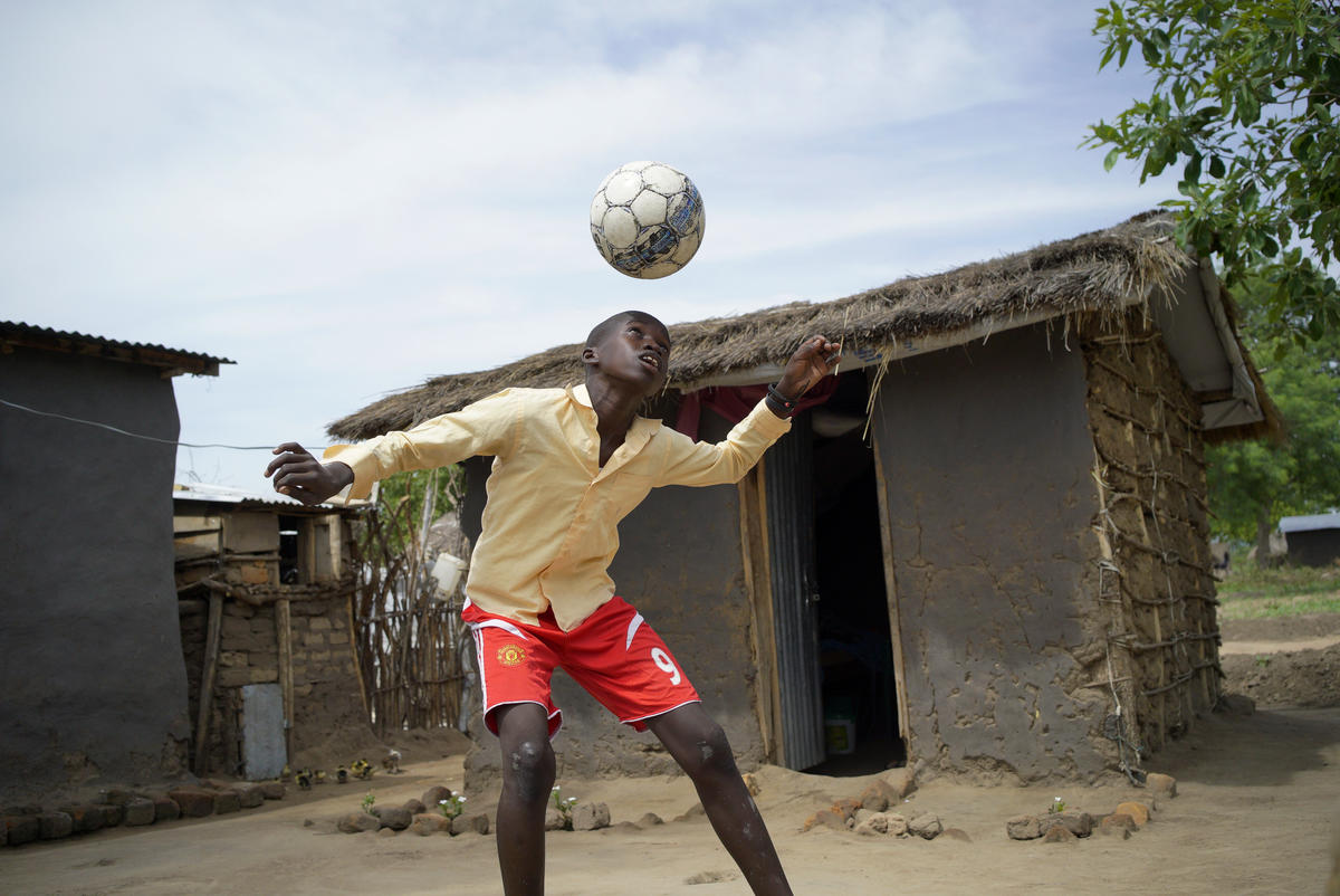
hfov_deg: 54.4
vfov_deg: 37.9
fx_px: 1304
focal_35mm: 35
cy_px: 448
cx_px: 670
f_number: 5
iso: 1000
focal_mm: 35
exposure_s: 1/4000
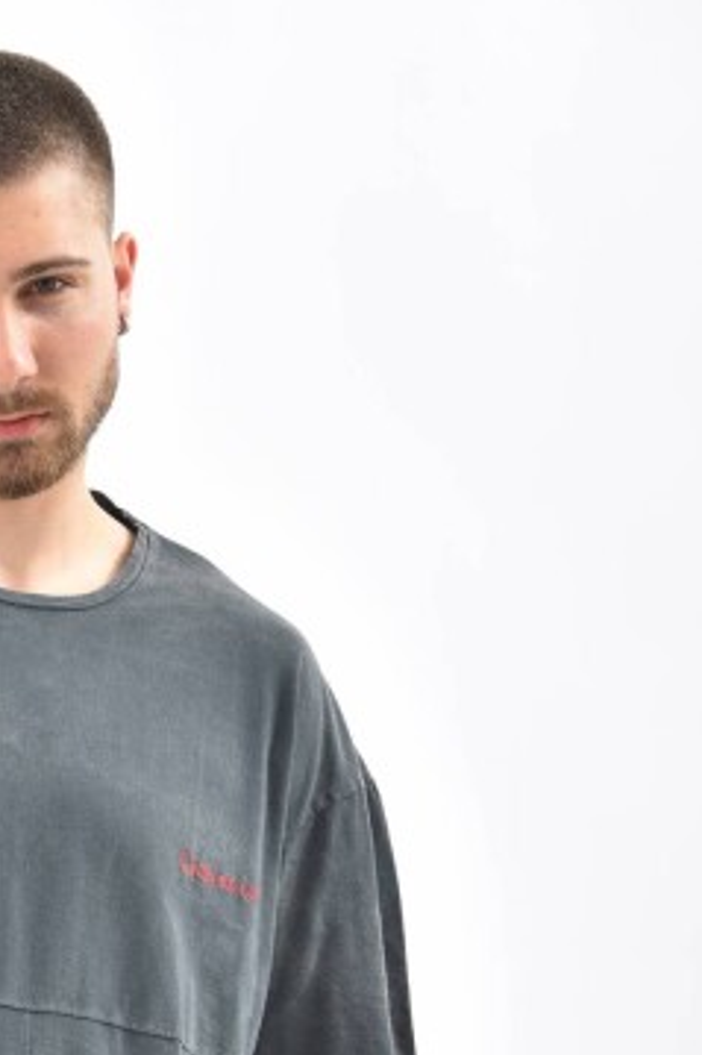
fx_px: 6851
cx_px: -26
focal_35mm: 234
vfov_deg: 8.8
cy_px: 1037
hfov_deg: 5.8
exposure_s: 1/160
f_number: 7.1
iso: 100
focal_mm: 112
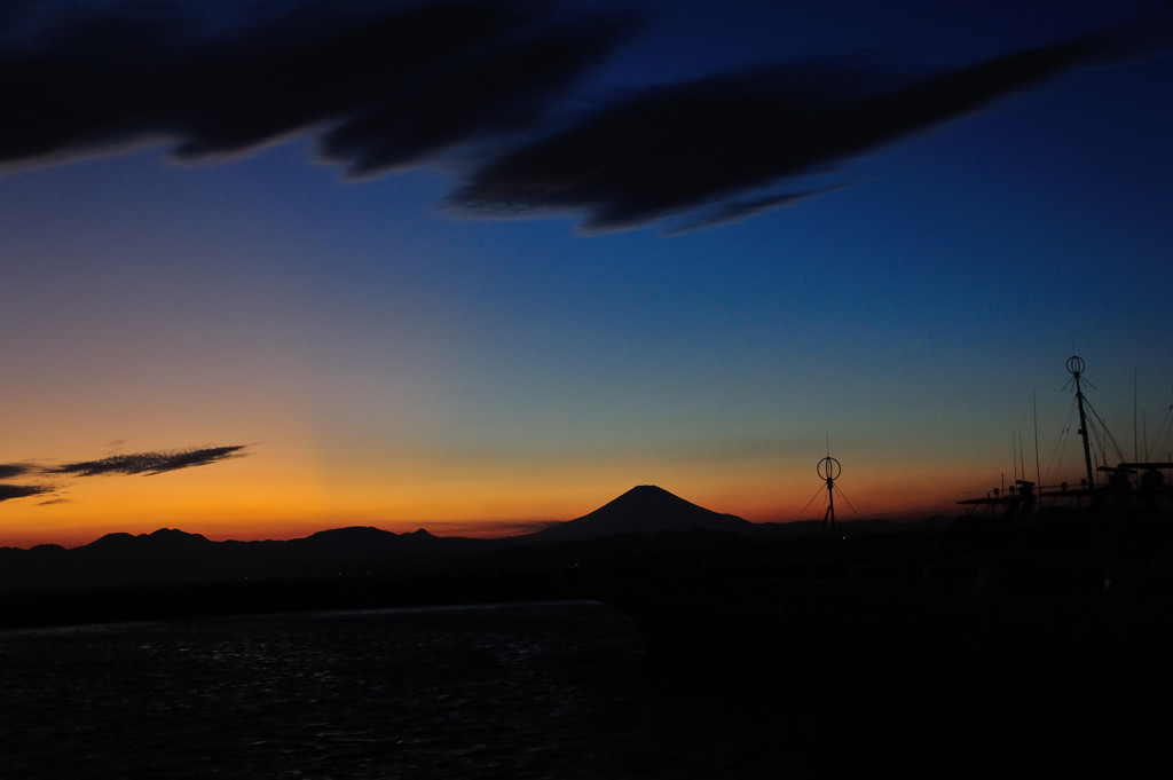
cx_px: 586
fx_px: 1367
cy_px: 390
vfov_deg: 31.8
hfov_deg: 46.4
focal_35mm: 42
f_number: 8
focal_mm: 42
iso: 2000
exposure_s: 1/100
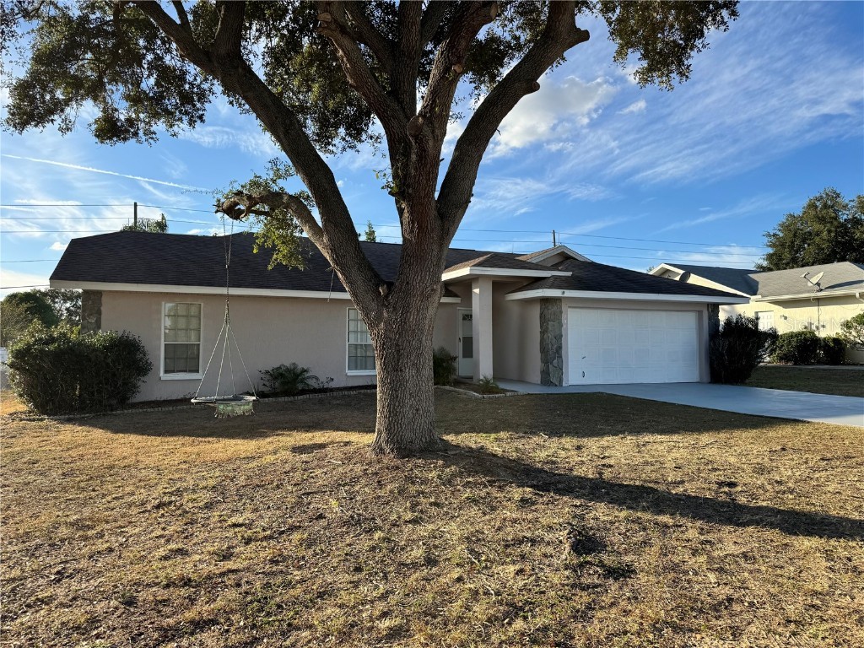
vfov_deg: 56.8
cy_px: 324
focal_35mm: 24
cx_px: 432
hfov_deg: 71.6
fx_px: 599
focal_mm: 6.76
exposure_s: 1/2959
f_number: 1.78
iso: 80
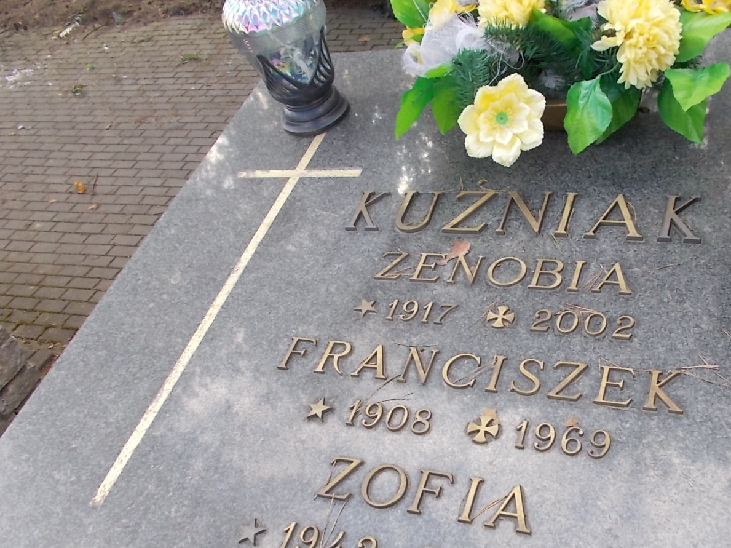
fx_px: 739
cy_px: 344
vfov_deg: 40.4
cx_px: 442
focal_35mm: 35
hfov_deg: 52.2
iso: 80
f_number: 3.2
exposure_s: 1/160
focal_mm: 4.6
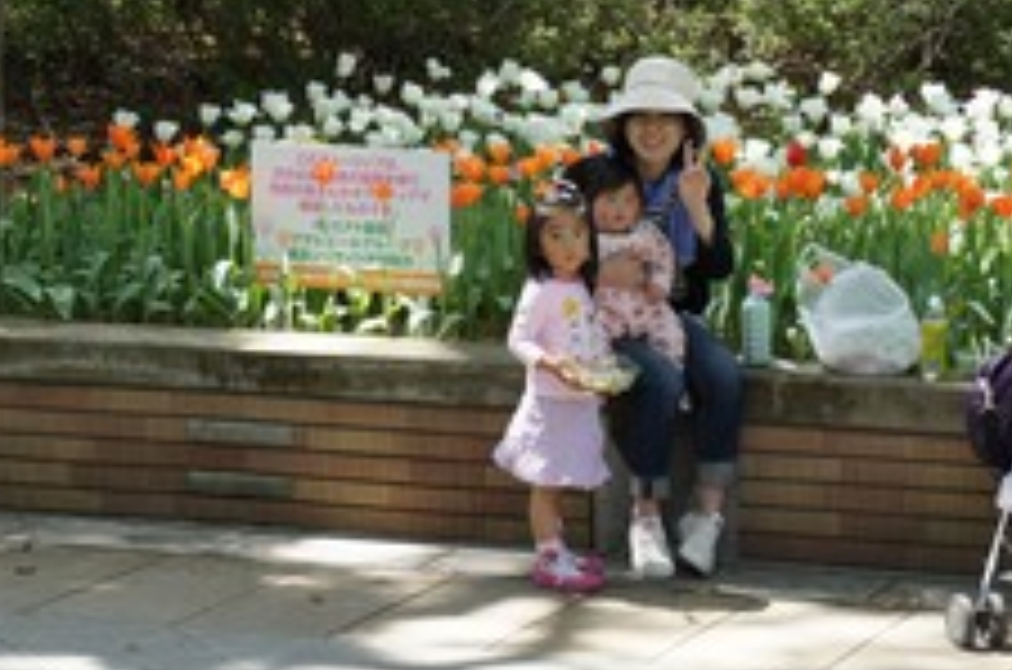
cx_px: 652
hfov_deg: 14.0
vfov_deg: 9.3
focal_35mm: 147
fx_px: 4120
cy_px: 175
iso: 200
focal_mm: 55
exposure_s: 1/125
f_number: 6.3
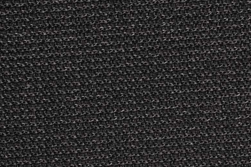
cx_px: 127
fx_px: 2117
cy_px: 56
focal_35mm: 304
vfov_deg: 4.5
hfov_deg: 6.8
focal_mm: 105
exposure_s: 1/125
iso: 200
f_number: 13
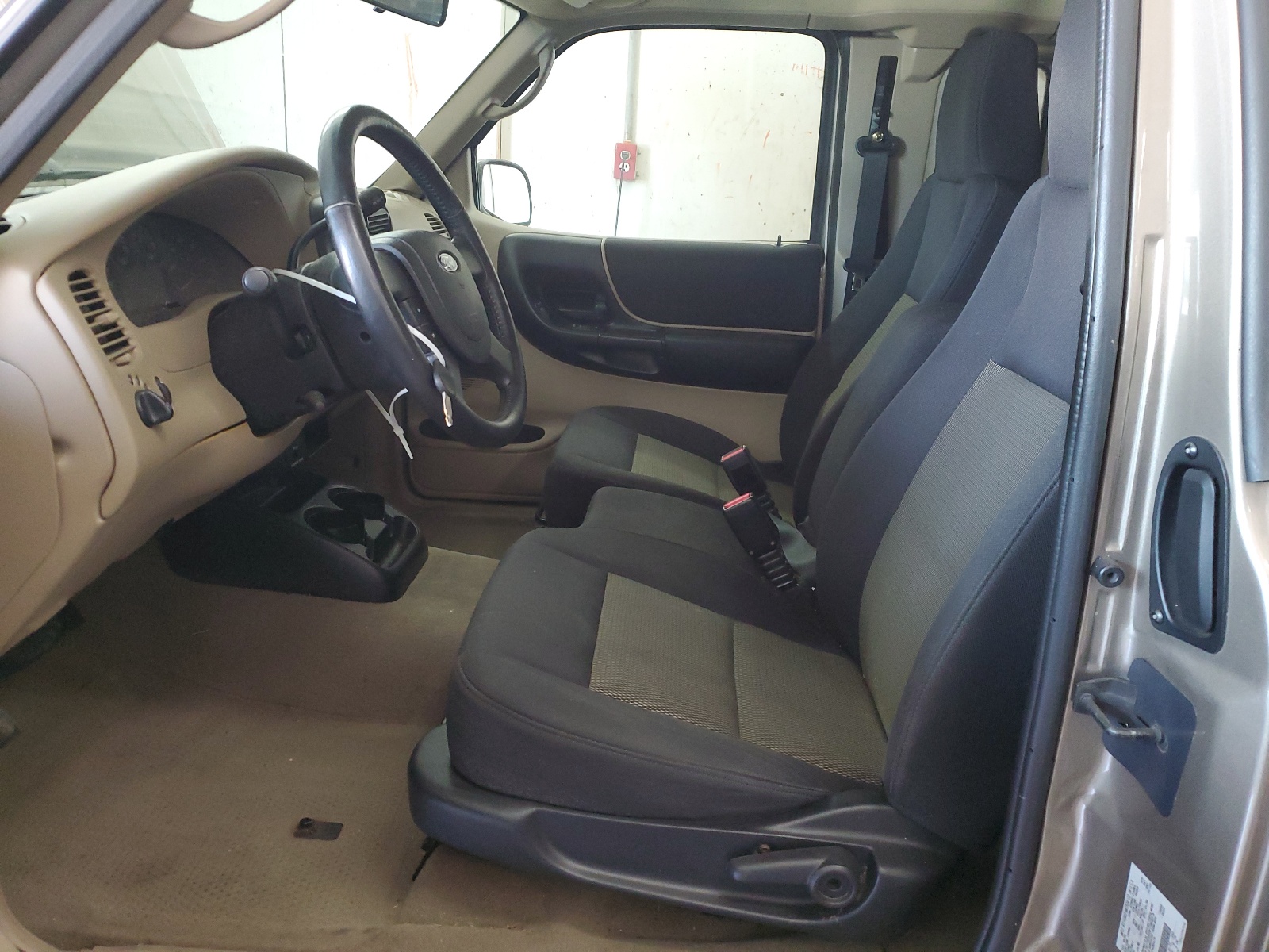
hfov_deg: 67.3
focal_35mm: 26
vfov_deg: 53.1
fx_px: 953
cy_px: 476
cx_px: 634
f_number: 1.5
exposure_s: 1/60.2
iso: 260
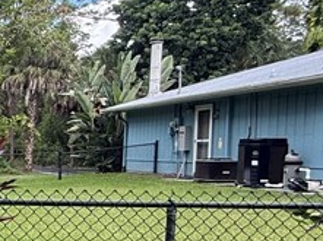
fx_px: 606
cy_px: 190
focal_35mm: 65
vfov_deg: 22.2
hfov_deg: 21.2
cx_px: -243
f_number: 2.2
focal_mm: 2.22
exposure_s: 1/209
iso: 64
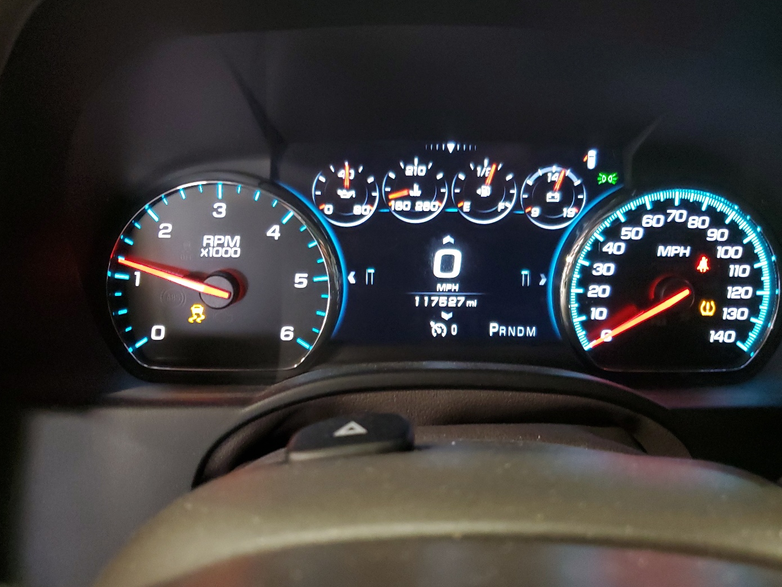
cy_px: 275
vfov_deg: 46.8
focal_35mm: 30
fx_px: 678
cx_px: 423
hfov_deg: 59.9
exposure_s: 1/15
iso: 316
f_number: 1.5
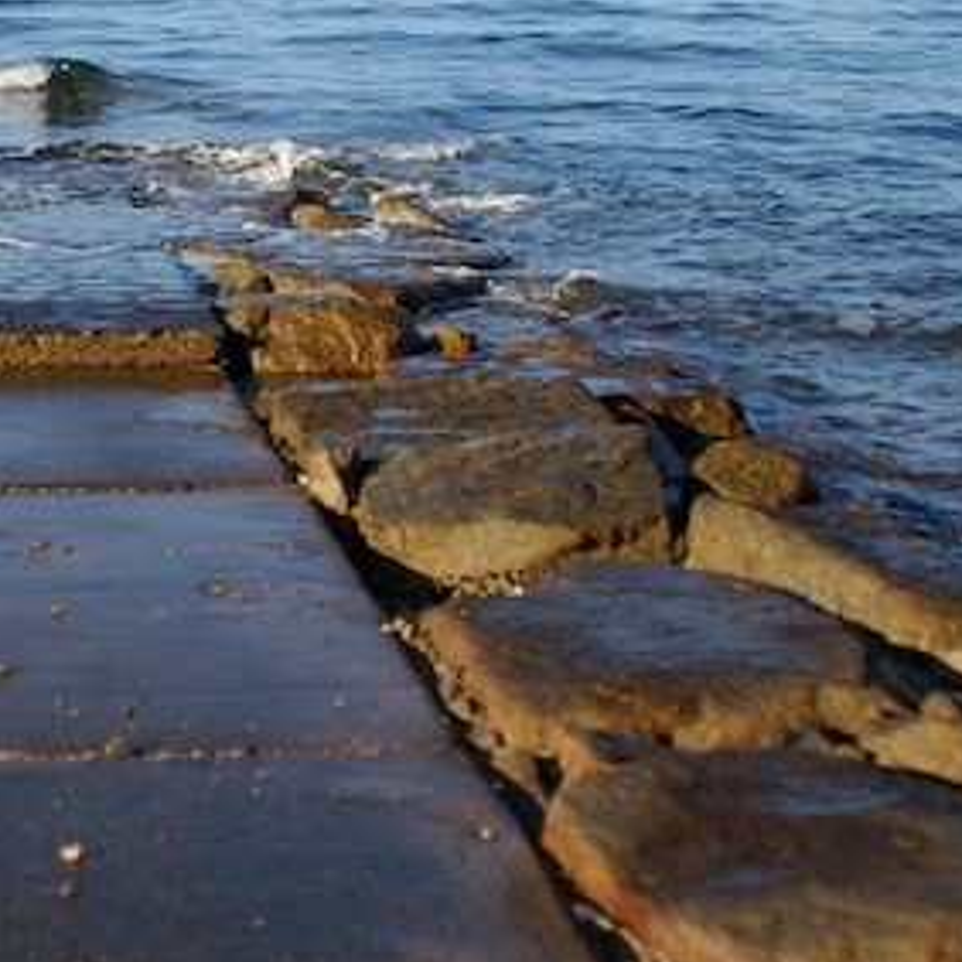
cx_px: -17
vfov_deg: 22.7
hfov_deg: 21.9
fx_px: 2390
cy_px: 404
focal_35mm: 76
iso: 400
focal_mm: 28
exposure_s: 1/3000
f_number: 4
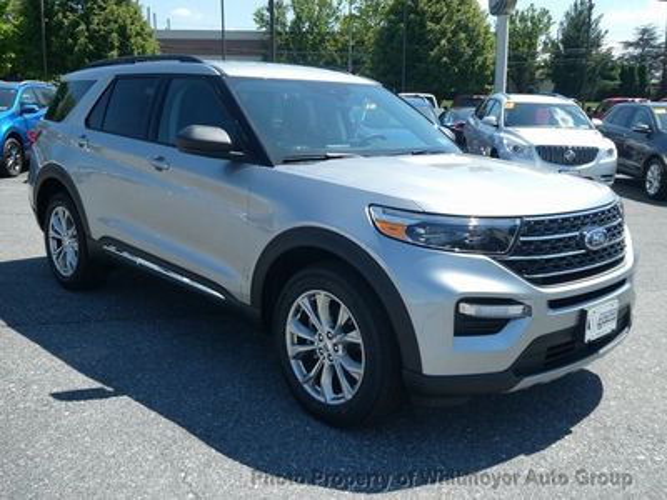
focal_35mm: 35
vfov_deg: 40.7
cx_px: 334
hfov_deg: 52.6
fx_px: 674
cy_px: 250
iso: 80
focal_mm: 6.3
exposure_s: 1/500
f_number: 3.7
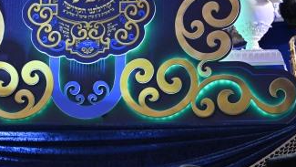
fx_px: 1814
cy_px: 203
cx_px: -18
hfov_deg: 9.3
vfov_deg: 5.2
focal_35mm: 231
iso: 640
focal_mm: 70
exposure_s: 1/320
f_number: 2.8
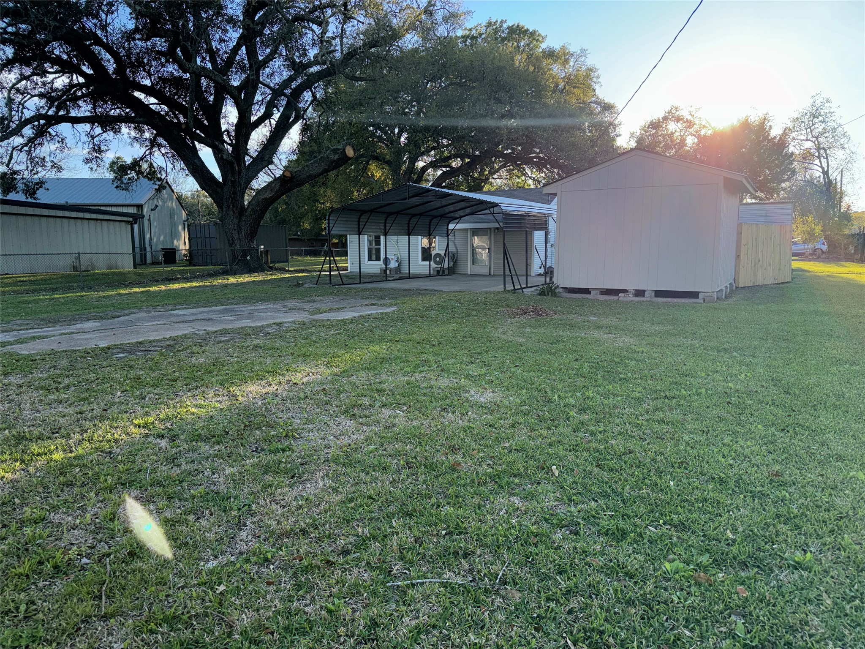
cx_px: 432
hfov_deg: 71.6
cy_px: 324
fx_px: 600
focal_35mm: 24
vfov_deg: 56.8
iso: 50
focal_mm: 6.76
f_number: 1.78
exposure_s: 1/912
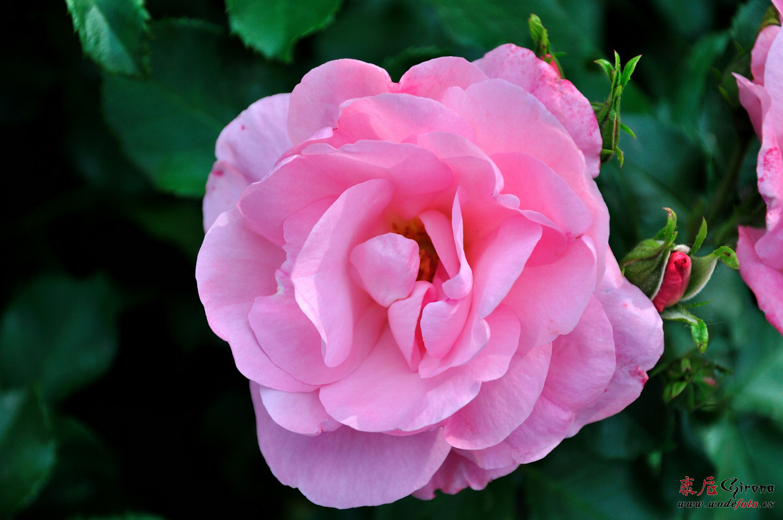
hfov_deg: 18.2
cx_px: 392
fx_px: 2444
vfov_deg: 12.1
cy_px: 260
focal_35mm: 112
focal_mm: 75
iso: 200
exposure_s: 1/400
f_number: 5.3
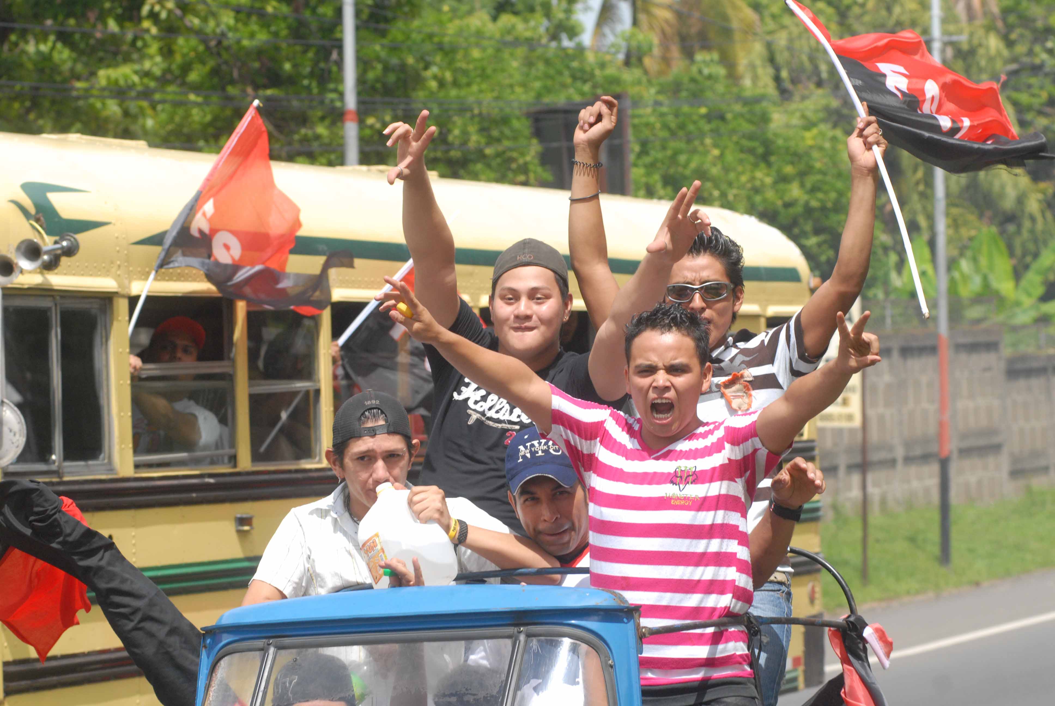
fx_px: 4181
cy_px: 353
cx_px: 528
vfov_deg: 9.7
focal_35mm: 142
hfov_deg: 14.4
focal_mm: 95
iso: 500
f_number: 7.1
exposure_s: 1/1250
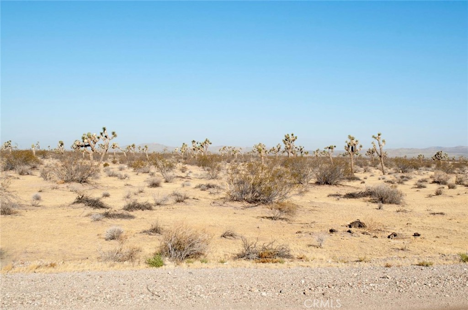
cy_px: 155
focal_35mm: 45
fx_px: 584
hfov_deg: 43.7
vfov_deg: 29.8
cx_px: 234
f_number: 8
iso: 100
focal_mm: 30
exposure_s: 1/400
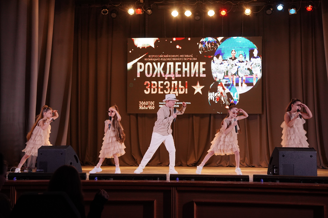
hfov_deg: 36.2
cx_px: 164
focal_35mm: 55
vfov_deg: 24.6
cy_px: 109
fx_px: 501
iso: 3200
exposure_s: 1/500
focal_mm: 55
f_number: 4.5
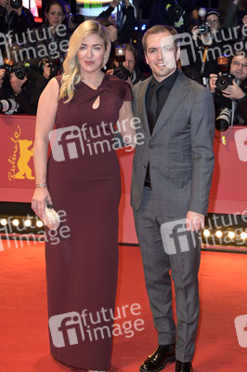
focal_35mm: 62
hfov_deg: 21.9
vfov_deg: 32.4
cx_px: 124
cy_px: 186
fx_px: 639
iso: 1250
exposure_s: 1/160
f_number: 5
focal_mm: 62
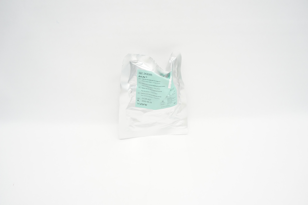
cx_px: 154
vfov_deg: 47.8
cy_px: 102
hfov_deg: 67.4
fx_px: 231
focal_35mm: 27
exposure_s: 1/80
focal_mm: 18
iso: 800
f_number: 5.6
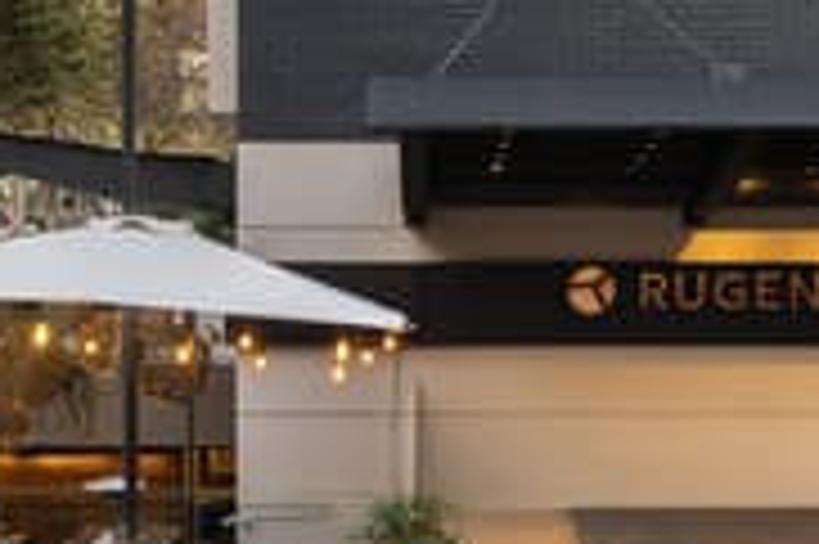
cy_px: 353
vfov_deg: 17.6
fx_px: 1750
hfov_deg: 26.3
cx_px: 454
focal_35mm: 77
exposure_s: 1/100
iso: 400
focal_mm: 10.26
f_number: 4
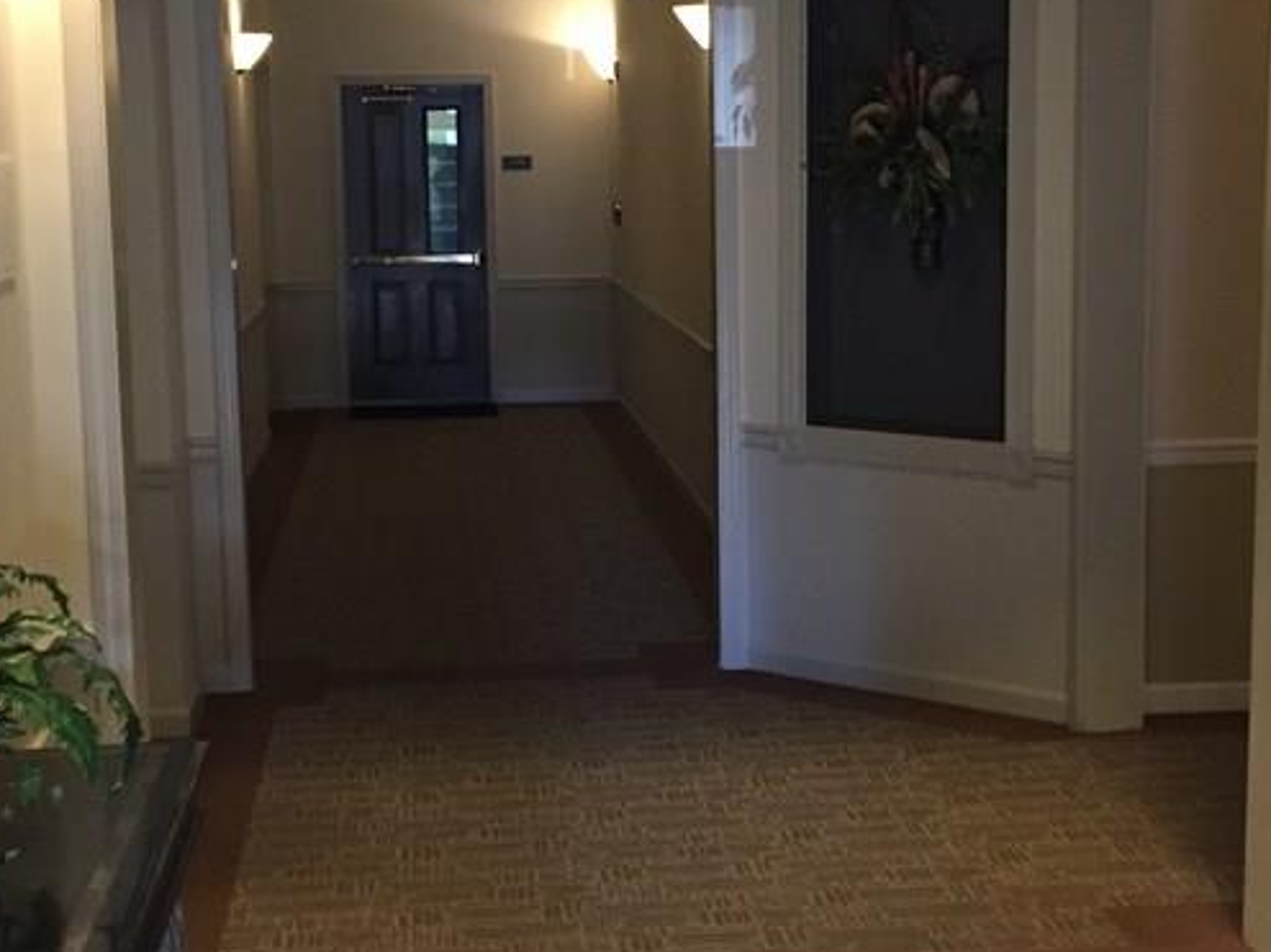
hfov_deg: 32.2
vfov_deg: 24.4
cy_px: 475
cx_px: 662
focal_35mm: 60
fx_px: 2202
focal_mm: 4.15
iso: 200
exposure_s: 1/30
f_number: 2.2
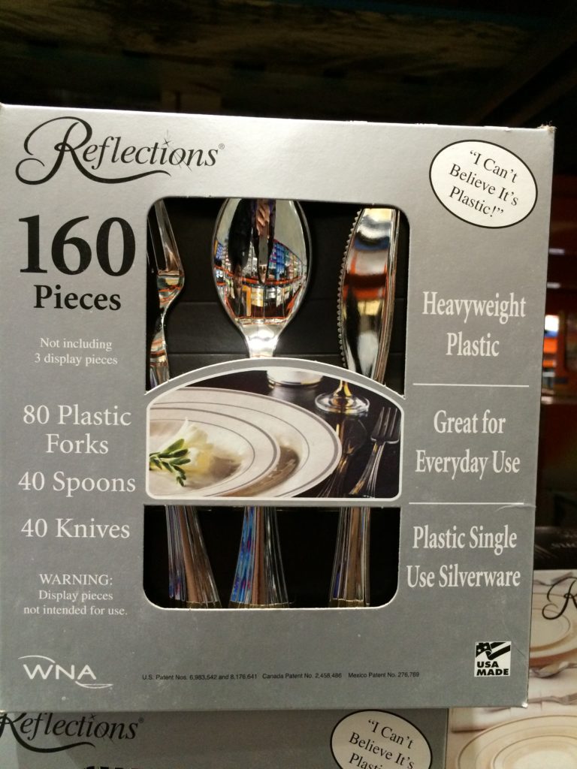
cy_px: 384
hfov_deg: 48.2
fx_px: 645
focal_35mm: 29
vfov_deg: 61.7
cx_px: 288
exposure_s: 1/30
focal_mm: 4.15
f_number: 2.2
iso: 250
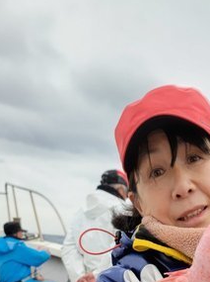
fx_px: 584
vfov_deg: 22.5
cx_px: 249
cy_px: 418
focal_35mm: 72
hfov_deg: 19.3
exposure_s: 1/100
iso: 20
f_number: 1.8
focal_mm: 6.7
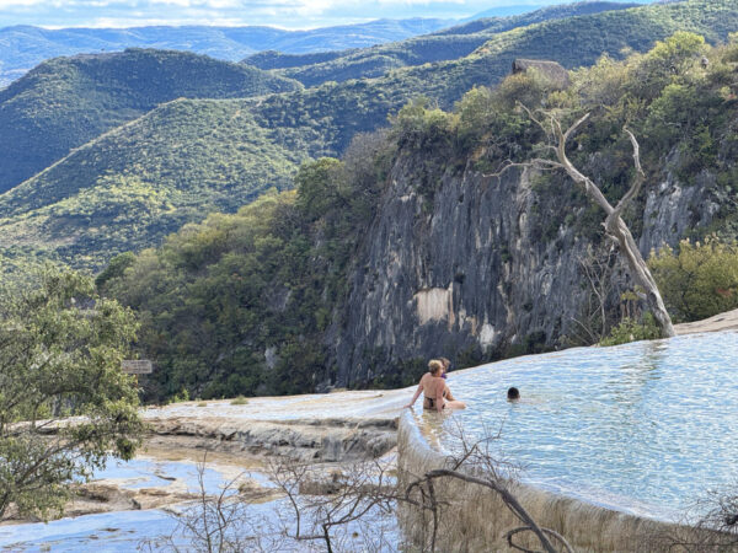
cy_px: 276
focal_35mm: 120
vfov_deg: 12.3
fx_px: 2558
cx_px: 369
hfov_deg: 16.4
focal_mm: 15.7
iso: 50
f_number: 2.8
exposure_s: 1/572
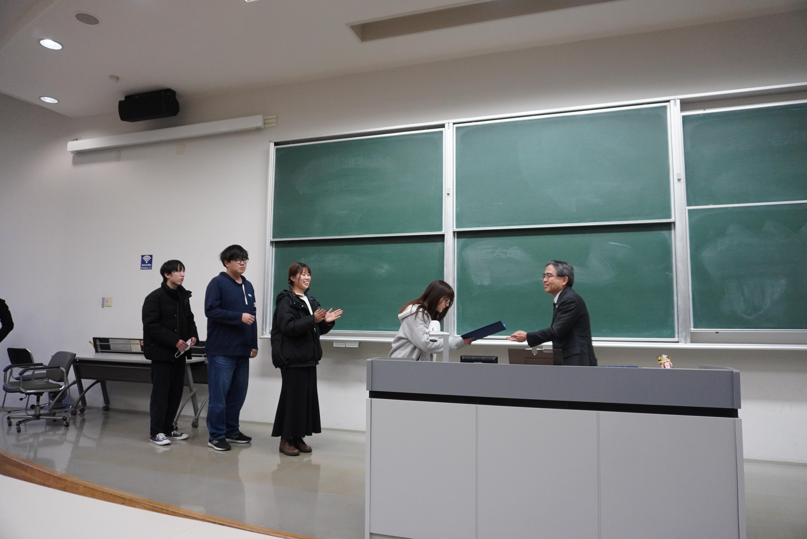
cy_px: 270
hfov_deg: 73.7
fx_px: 538
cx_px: 404
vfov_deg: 53.2
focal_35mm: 24
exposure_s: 1/160
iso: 2000
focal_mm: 16
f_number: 3.5
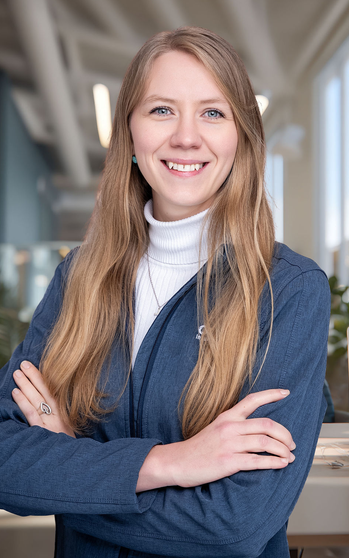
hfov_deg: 19.4
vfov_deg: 30.6
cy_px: 277
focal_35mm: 67
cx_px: 186
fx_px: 1020
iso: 400
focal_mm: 65
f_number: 4.5
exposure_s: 1/200
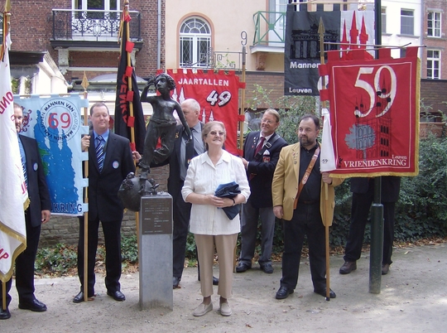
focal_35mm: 40
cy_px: 170
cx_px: 214
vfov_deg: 35.8
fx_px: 515
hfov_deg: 46.9
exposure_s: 1/139
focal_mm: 6
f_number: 2.8
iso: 100
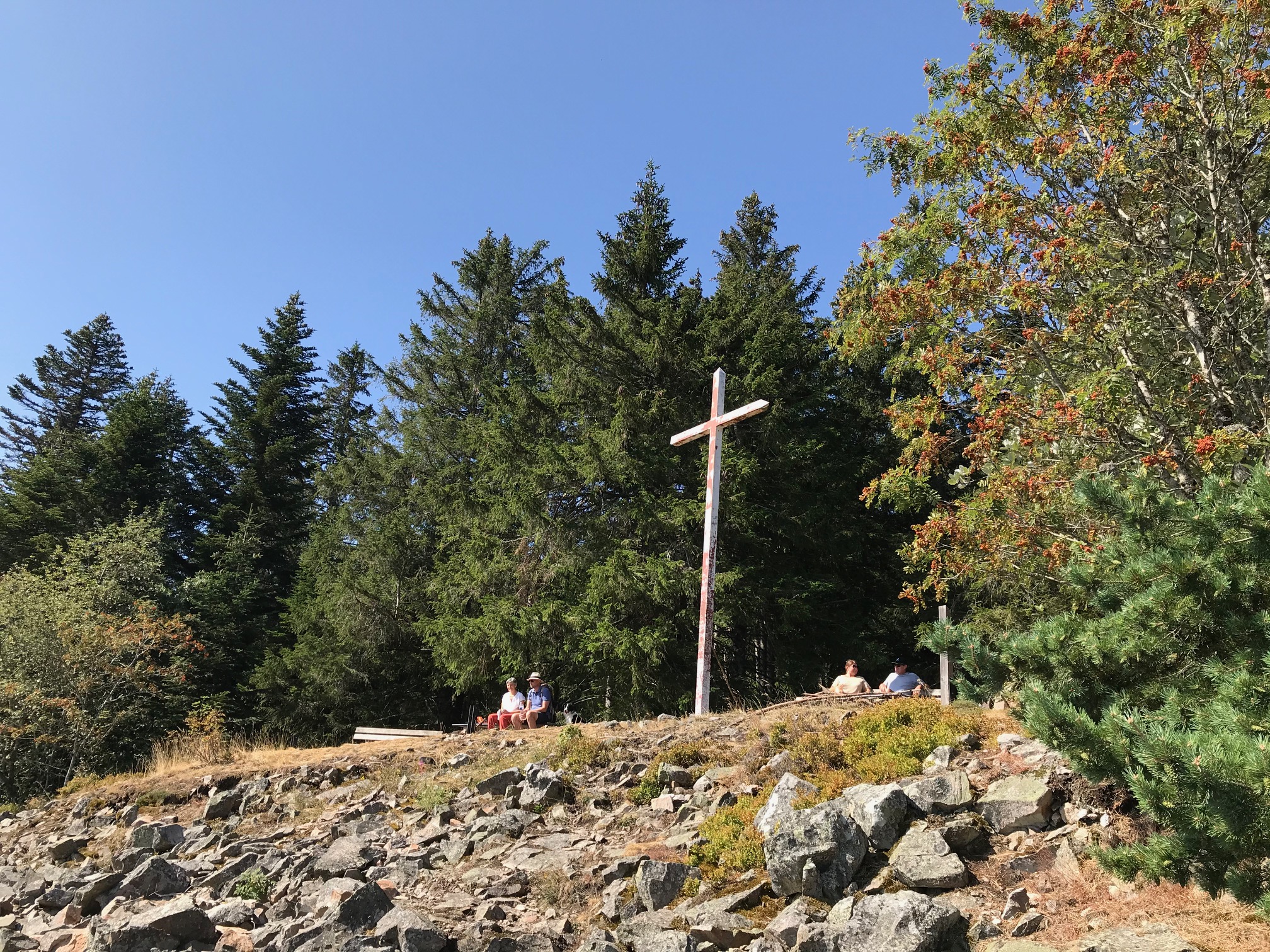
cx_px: 635
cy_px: 476
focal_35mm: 28
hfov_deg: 63.4
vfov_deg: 49.7
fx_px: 1027
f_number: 1.8
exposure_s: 1/1053
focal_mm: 3.99
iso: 20
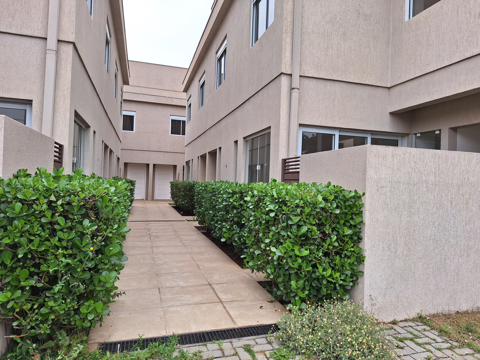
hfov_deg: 73.9
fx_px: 319
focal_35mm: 23
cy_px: 180
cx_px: 240
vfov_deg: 58.9
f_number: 1.8
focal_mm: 5.54
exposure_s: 1/757
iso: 40
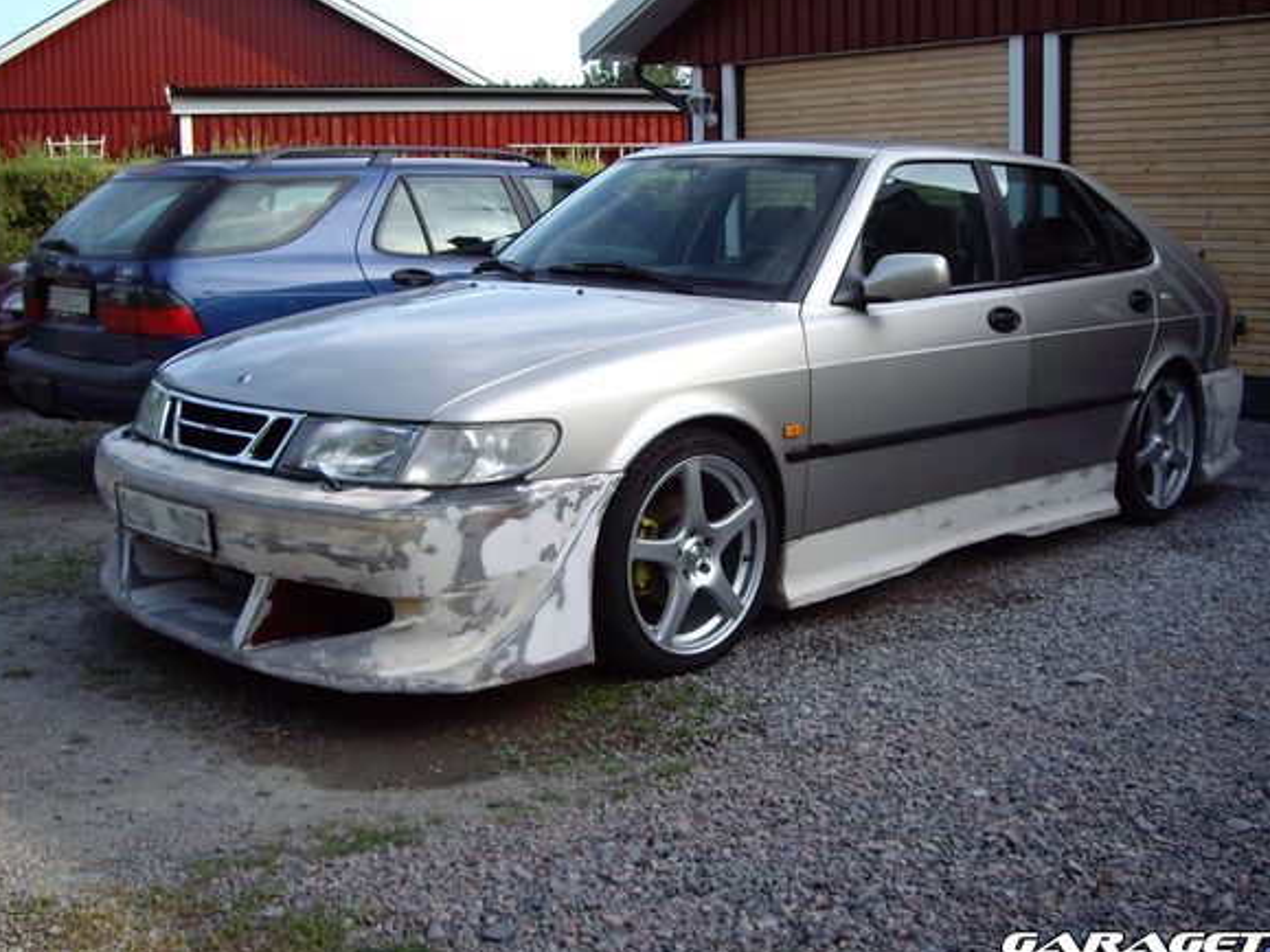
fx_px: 1541
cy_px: 439
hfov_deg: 44.8
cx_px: 676
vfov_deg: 34.3
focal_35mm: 42
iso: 64
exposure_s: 1/160
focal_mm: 6.2
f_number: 4.3
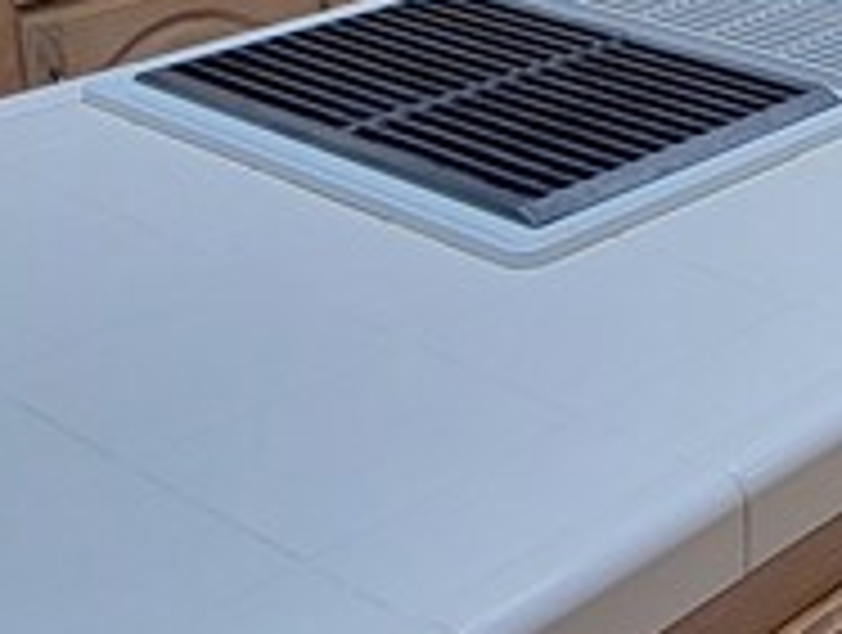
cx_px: 1396
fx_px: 1730
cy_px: -247
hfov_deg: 21.1
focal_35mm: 71
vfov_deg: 18.9
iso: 80
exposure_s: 1/60
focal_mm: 2.2
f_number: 2.2
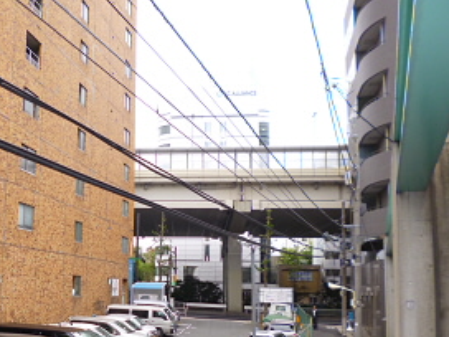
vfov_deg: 37.2
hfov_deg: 47.7
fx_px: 493
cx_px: 130
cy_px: 232
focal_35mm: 38
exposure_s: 1/100
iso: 100
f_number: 2.5
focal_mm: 4.3
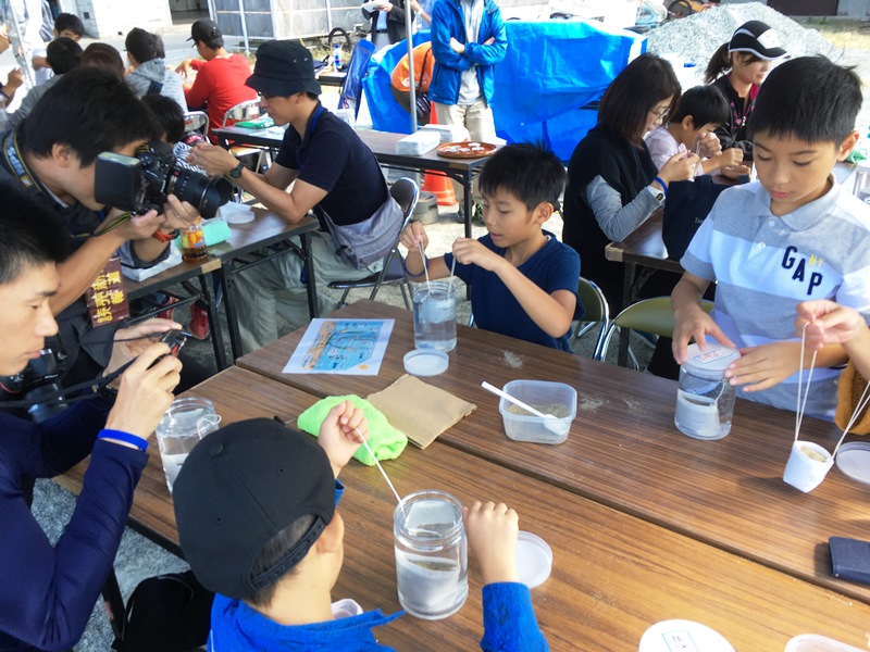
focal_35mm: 29
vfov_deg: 48.2
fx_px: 729
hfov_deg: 61.7
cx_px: 435
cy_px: 326
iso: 32
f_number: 2.2
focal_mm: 4.15
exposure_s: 1/120
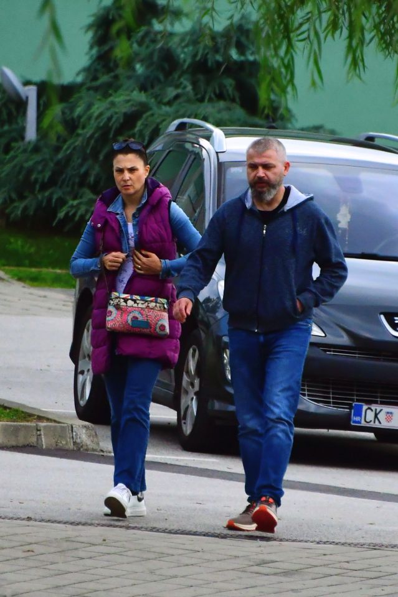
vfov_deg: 4.6
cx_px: 199
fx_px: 7470
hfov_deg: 3.1
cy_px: 298
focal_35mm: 450
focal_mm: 300
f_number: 6.3
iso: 1250
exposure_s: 1/5000
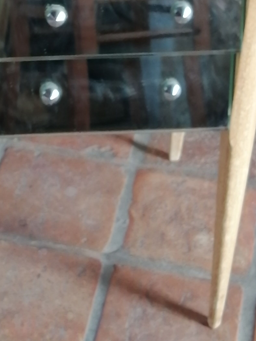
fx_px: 1144
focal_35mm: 116
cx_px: 86
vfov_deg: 16.7
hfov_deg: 12.8
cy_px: 32
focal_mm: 3.95
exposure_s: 1/33.3
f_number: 1.8
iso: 250
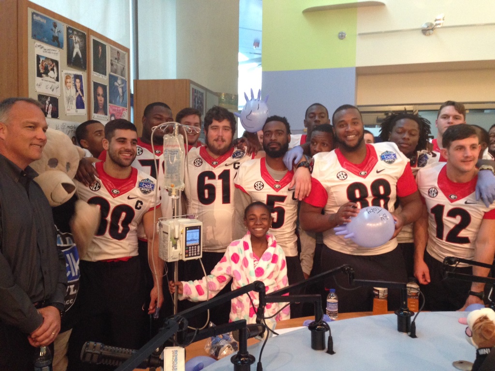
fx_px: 472
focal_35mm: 33
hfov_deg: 55.4
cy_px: 186
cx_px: 248
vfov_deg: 42.9
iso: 250
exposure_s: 1/20
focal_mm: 4.12
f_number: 2.4
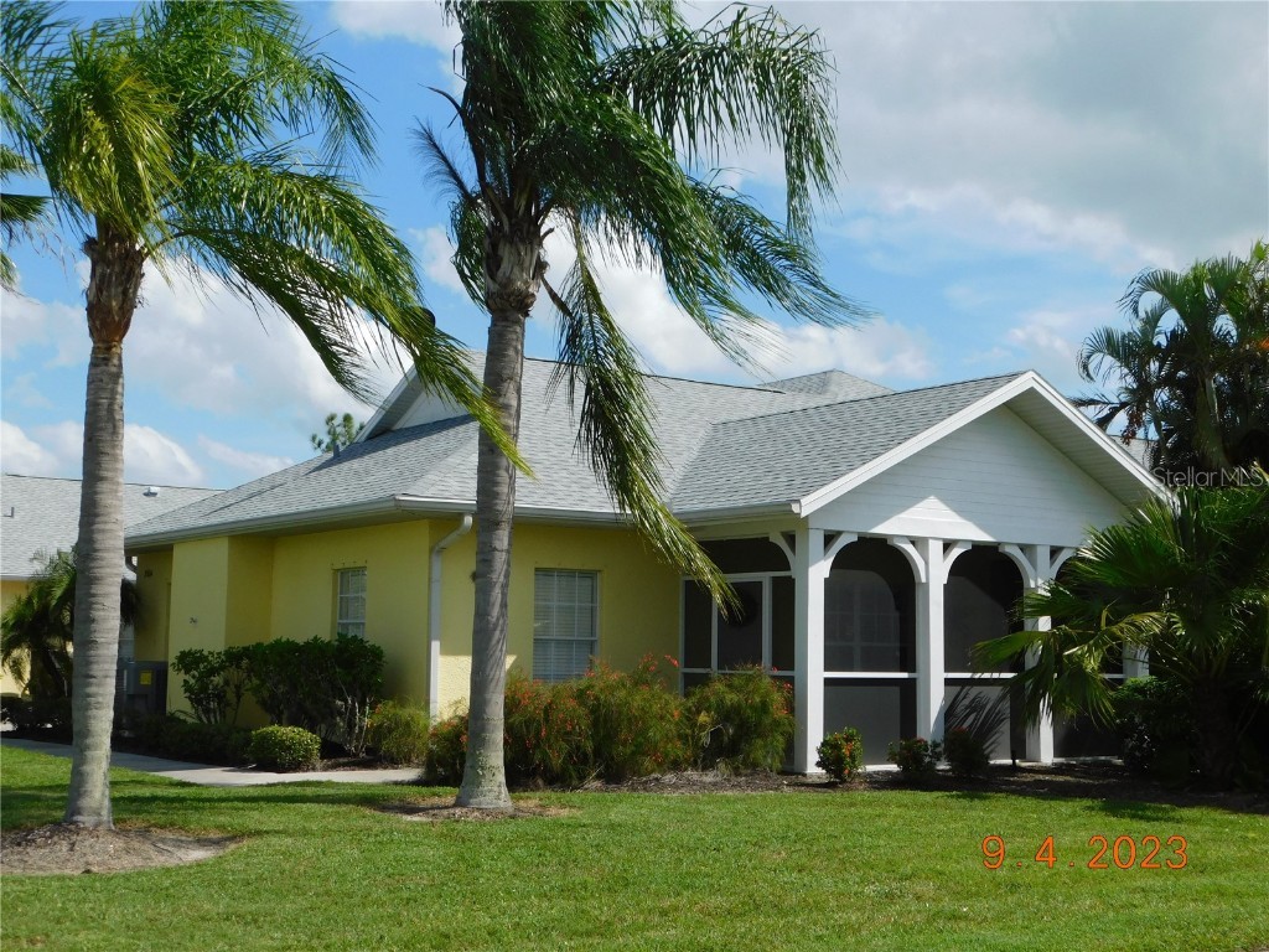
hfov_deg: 42.1
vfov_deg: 32.2
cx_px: 634
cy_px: 476
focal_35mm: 45
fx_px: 1650
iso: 125
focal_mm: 8
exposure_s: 1/1500
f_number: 3.7
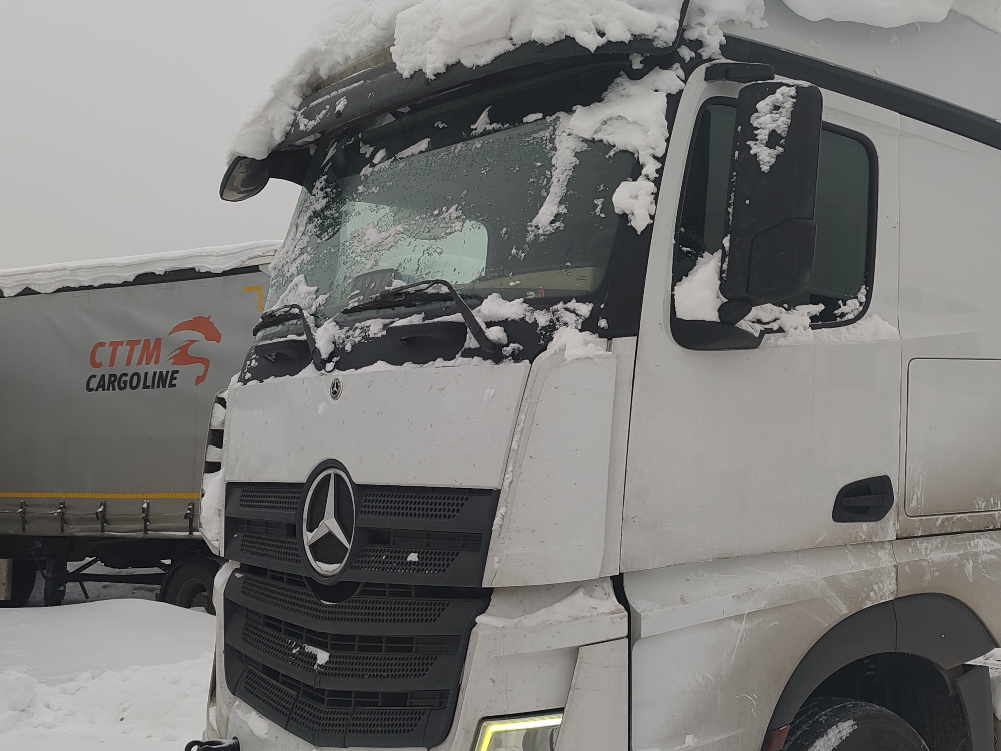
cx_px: 824
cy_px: 415
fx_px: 1301
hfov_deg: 40.1
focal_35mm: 45
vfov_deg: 32.2
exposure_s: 1/120
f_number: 1.9
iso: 50
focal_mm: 6.12
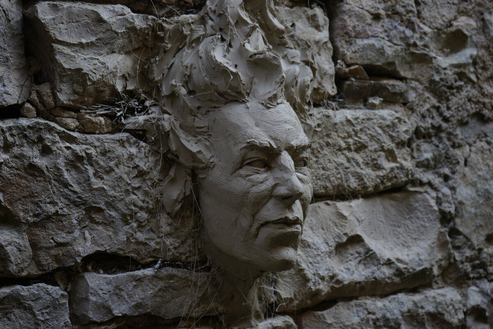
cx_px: 246
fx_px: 739
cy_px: 164
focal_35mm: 54
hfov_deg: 36.9
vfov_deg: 25.1
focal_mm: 54
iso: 400
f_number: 5.6
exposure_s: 1/100
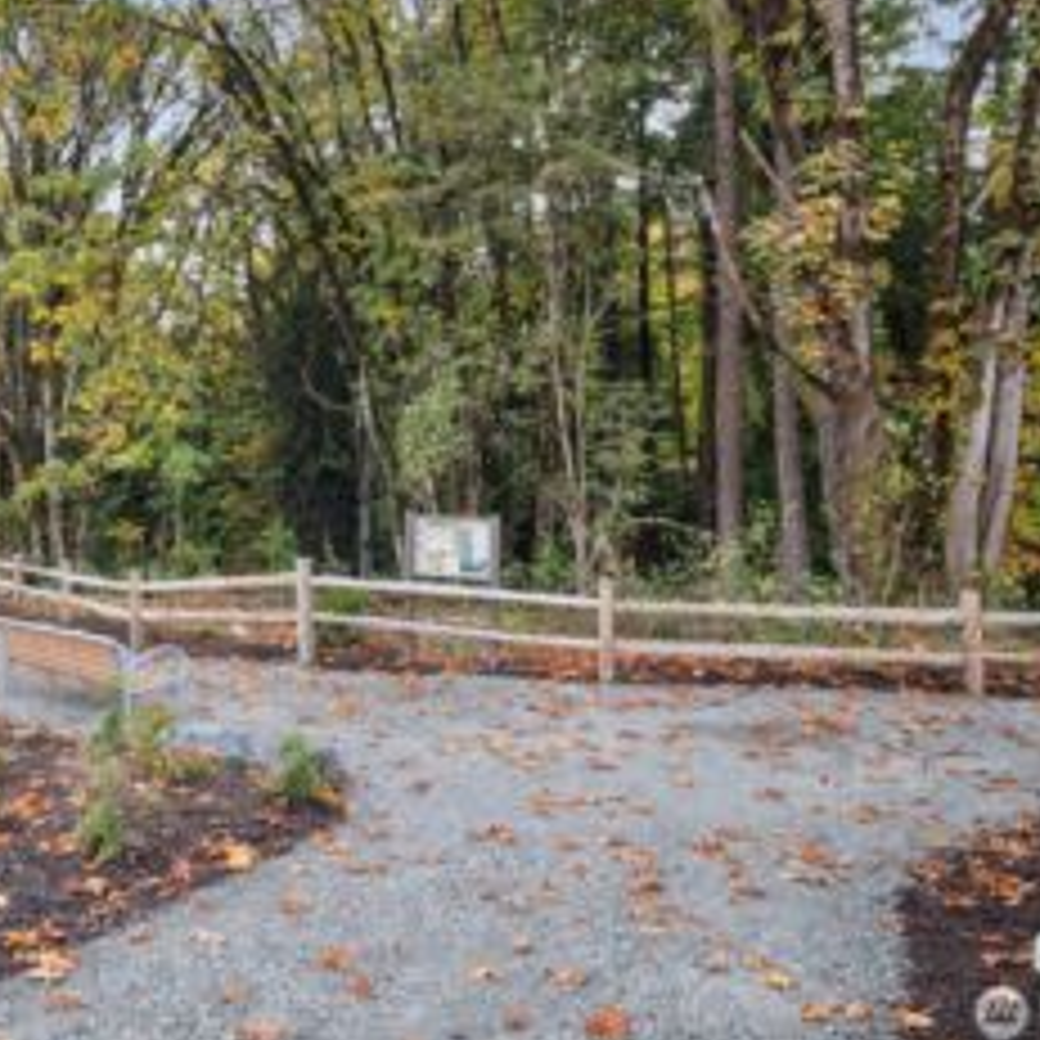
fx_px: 850
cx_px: 333
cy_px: 452
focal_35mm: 25
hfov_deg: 61.2
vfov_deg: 62.7
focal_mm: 11.5
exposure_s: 1/25
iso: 200
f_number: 11
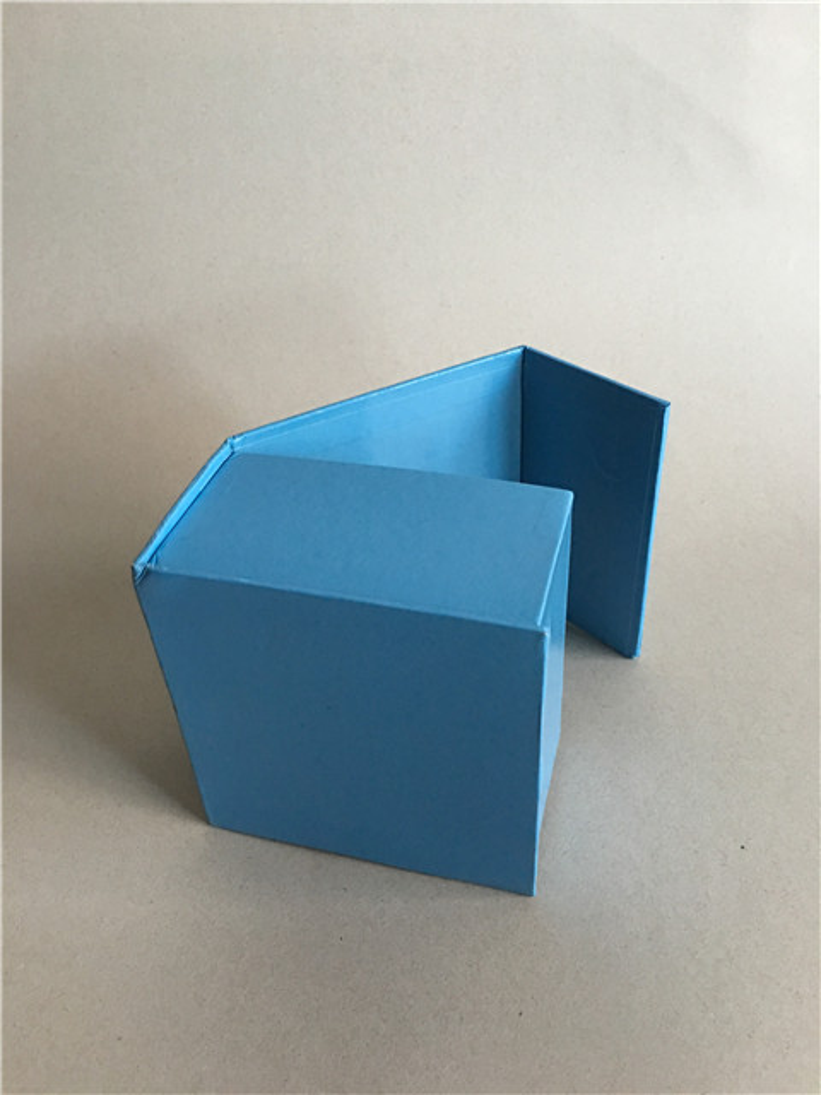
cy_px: 548
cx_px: 410
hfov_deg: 48.2
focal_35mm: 29
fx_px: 917
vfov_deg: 61.7
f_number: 2.2
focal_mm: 4.15
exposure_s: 1/10
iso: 80
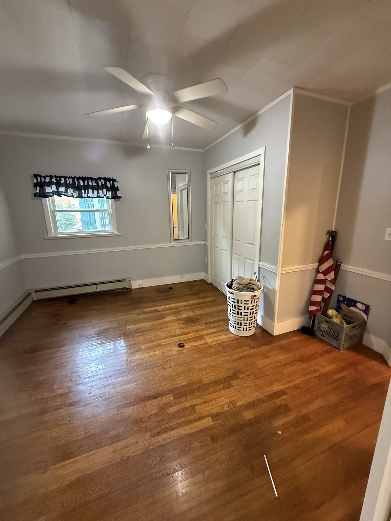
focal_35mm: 14
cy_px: 260
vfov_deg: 102.1
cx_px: 196
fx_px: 211
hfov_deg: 85.7
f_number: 2.2
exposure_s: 1/60
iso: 800
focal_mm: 2.22
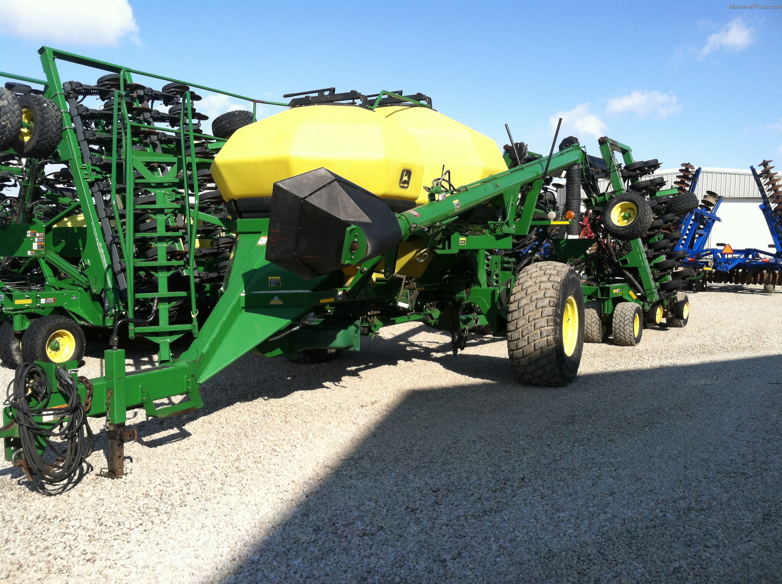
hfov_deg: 52.7
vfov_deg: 40.6
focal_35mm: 35
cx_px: 391
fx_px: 790
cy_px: 292
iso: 80
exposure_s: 1/1178
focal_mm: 3.85
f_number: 2.8
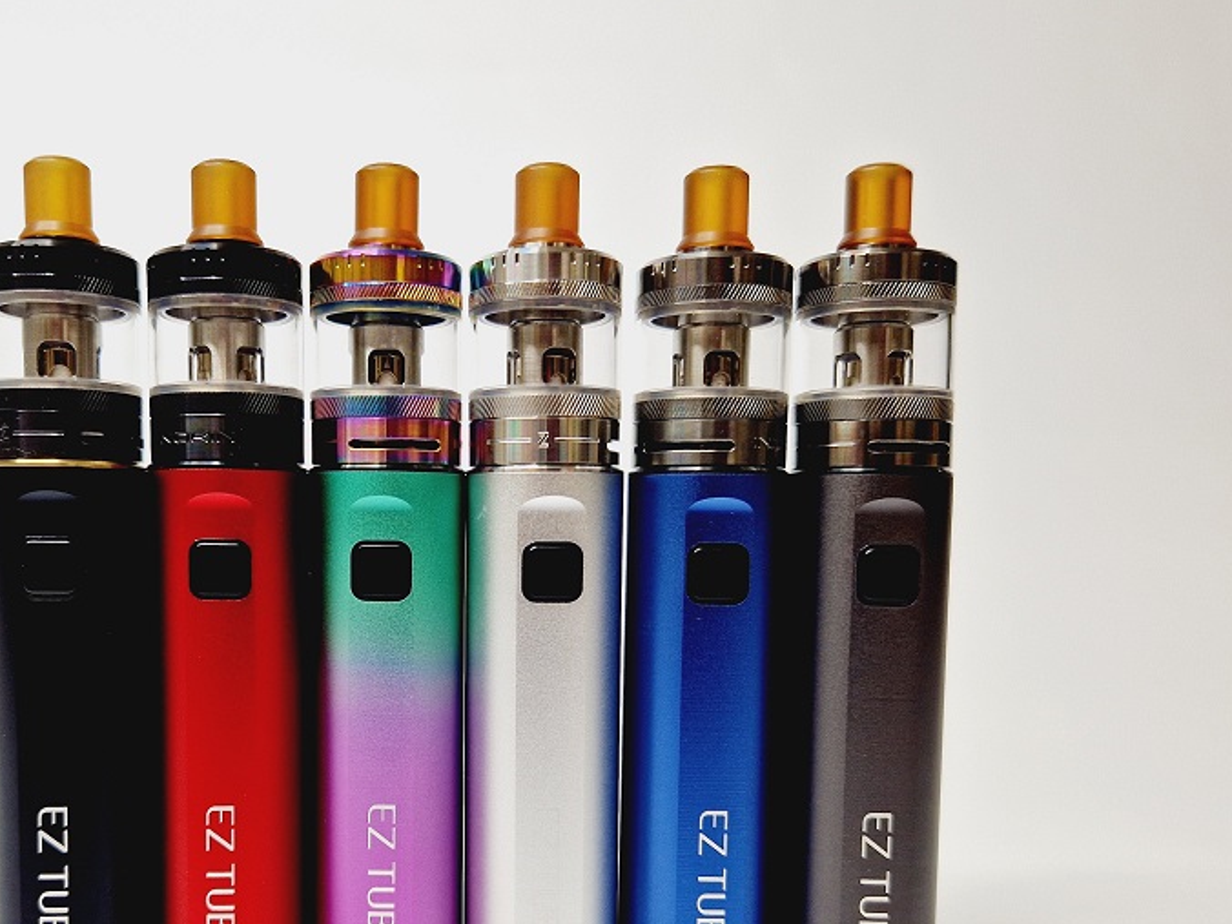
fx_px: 1210
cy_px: 634
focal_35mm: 34
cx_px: 459
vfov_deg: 41.1
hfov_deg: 53.3
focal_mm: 5.4
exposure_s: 1/145
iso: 50
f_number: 1.8
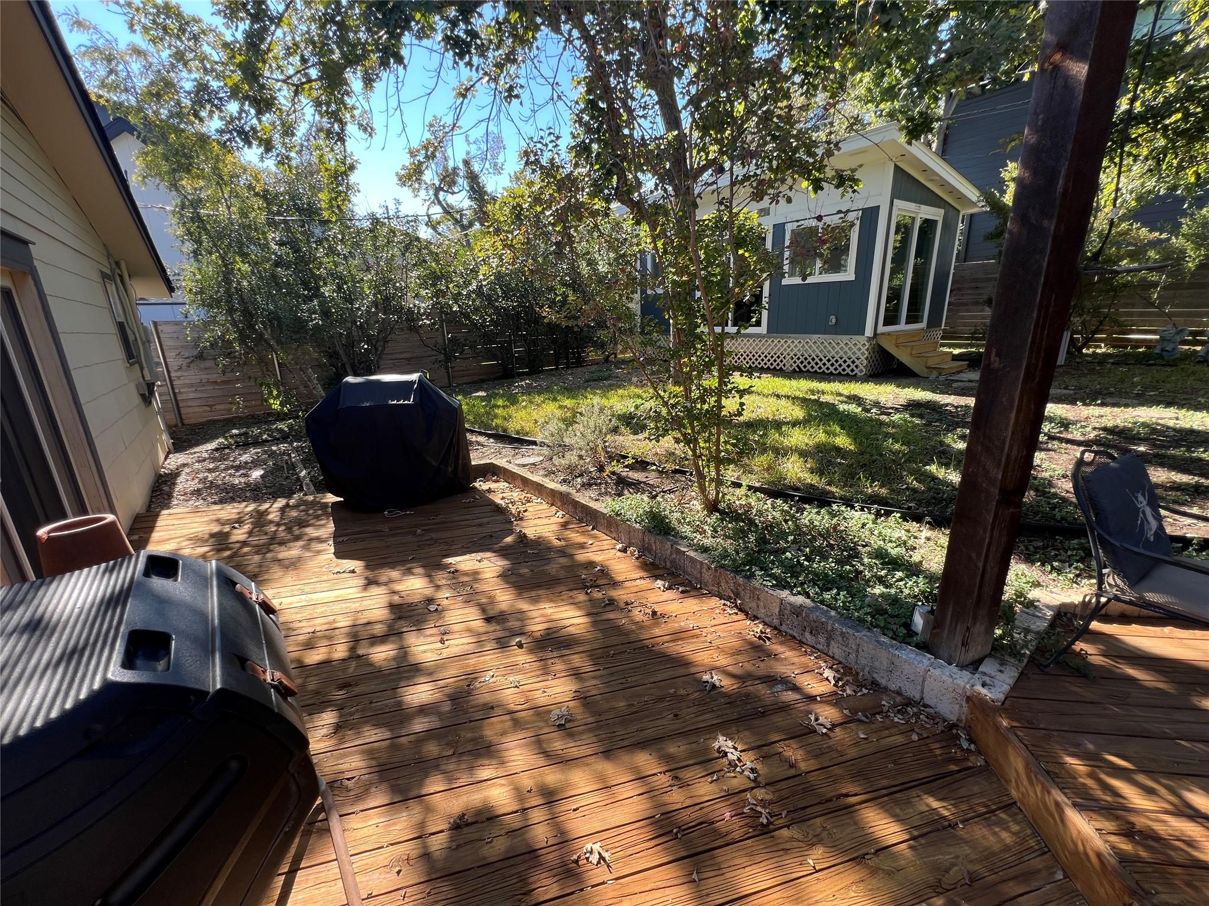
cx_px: 604
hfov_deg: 106.2
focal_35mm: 13
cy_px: 453
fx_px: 454
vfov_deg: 89.9
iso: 32
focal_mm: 1.57
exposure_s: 1/222
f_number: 1.8
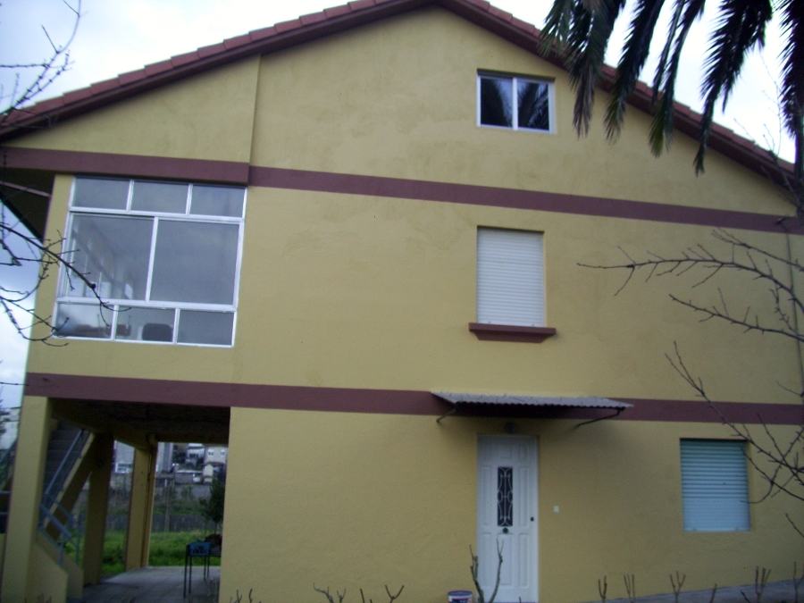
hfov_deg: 56.8
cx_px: 402
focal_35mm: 32
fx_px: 743
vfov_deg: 44.2
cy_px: 302
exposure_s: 1/200
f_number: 2.9
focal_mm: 5.7
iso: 80
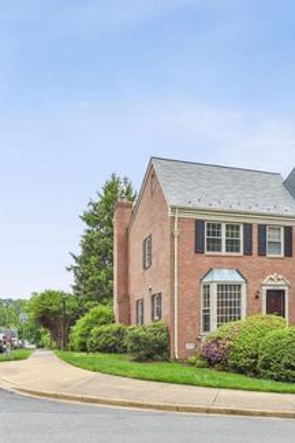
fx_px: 455
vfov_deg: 51.9
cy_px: 224
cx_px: 220
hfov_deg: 35.2
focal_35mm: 37
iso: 100
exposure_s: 1/400
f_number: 8
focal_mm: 24
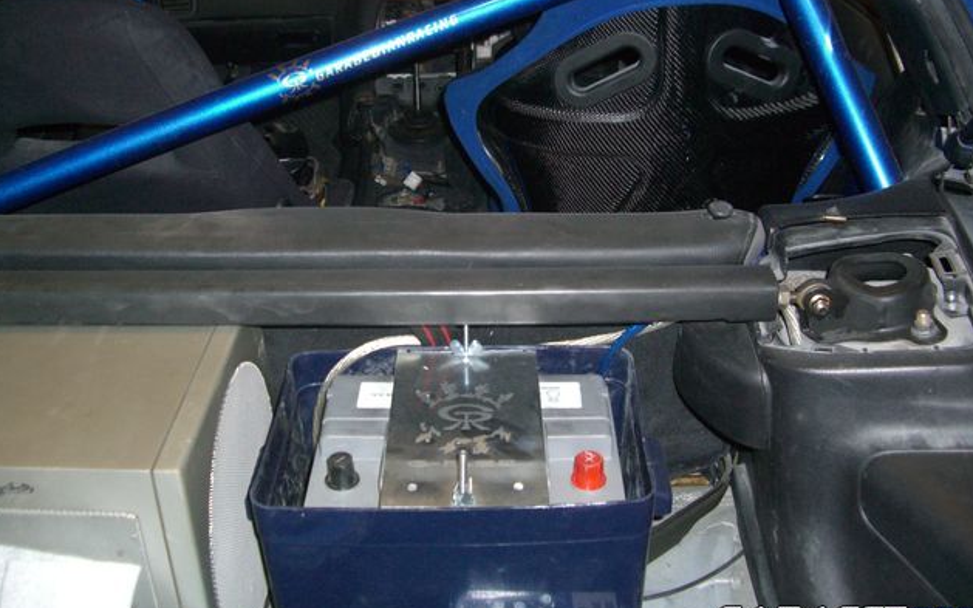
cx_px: 486
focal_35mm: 41
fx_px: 1087
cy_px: 258
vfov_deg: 31.2
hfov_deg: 48.2
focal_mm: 7.9
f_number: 2.8
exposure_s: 1/60
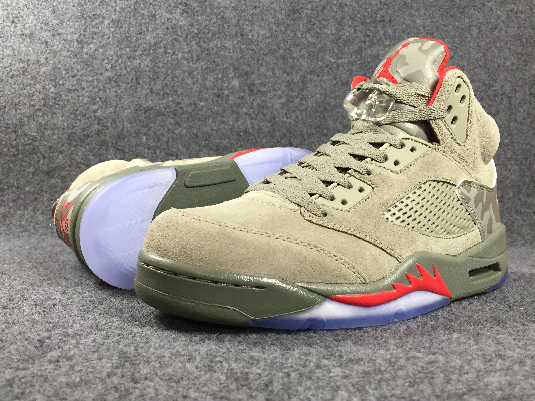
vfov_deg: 48.2
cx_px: 268
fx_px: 448
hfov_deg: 61.7
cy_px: 200
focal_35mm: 29
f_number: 2.2
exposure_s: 1/33
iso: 100
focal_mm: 4.15
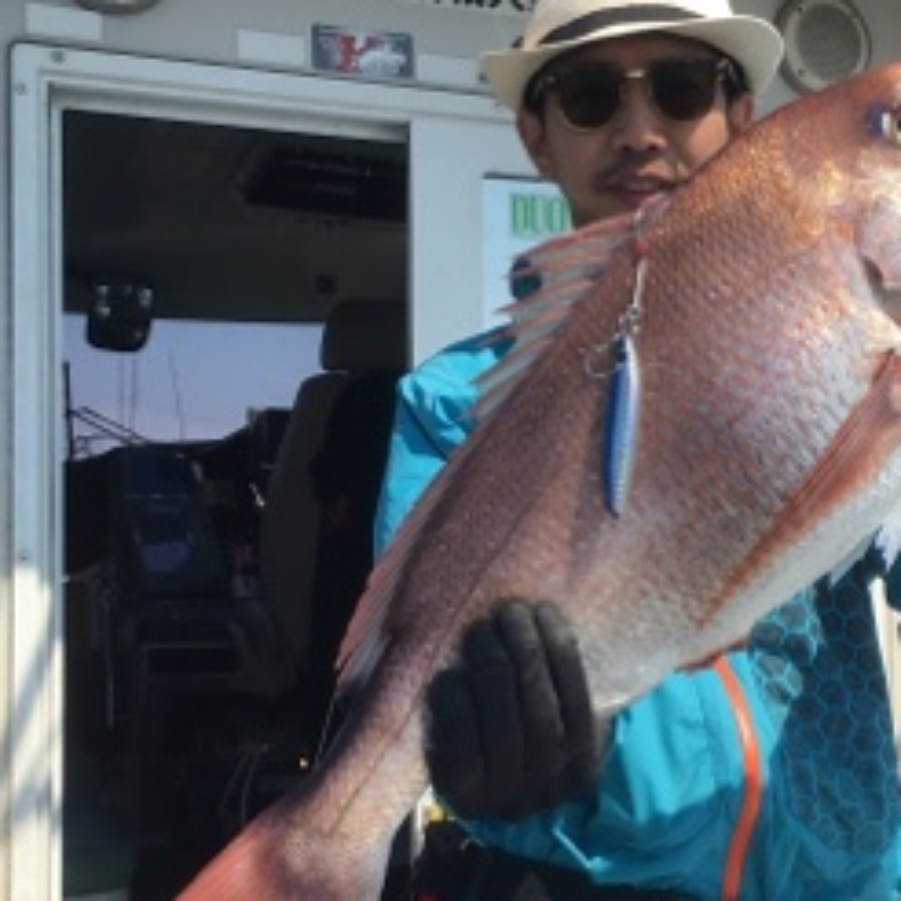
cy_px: 465
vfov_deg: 32.8
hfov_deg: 32.6
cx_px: 588
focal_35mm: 52
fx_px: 1531
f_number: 2.2
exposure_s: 1/1508
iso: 25
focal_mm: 4.15
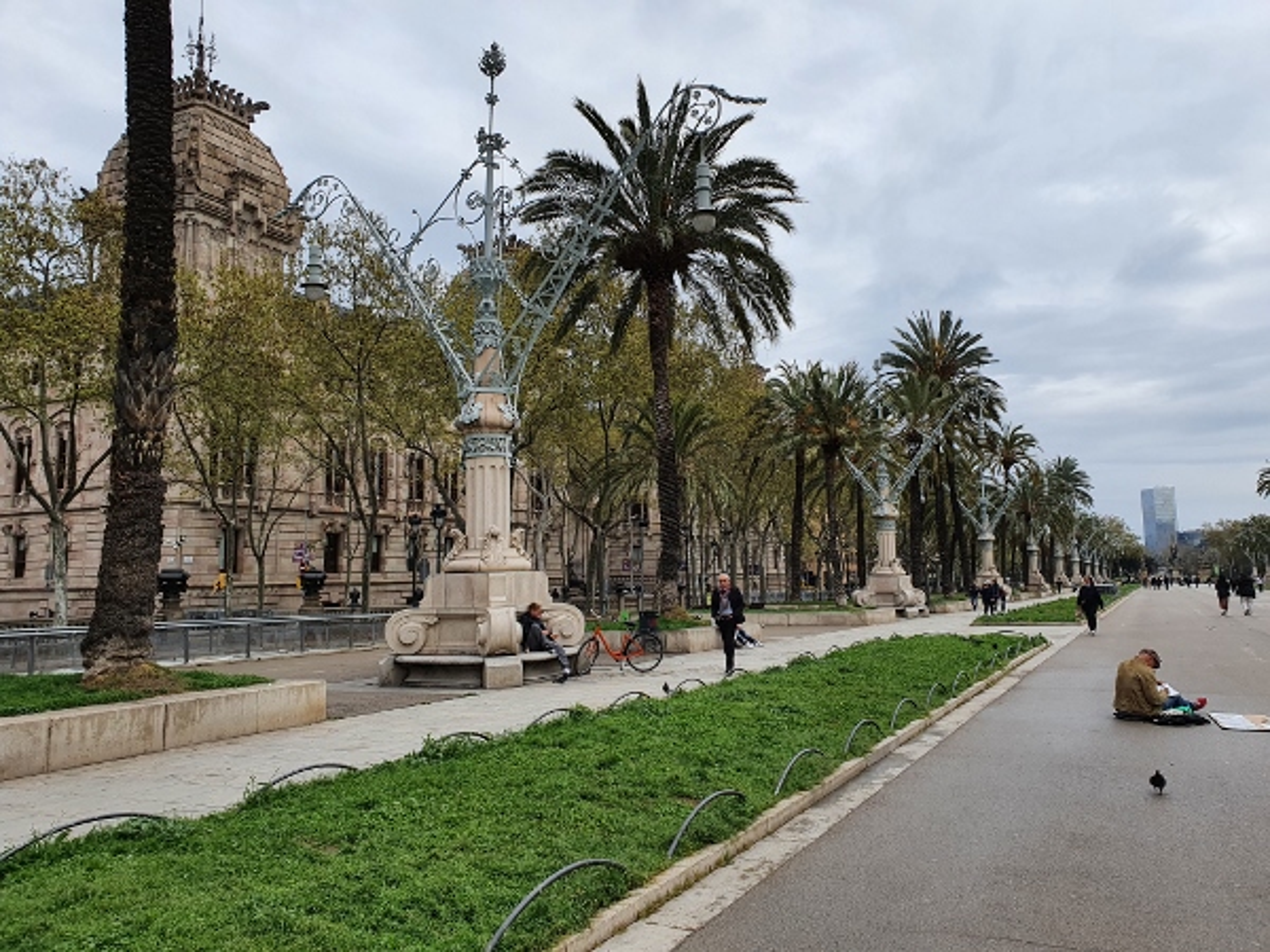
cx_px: 635
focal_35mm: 26
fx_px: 954
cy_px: 476
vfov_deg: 53.1
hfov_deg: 67.3
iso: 50
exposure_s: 1/1880
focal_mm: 4.32
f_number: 2.4
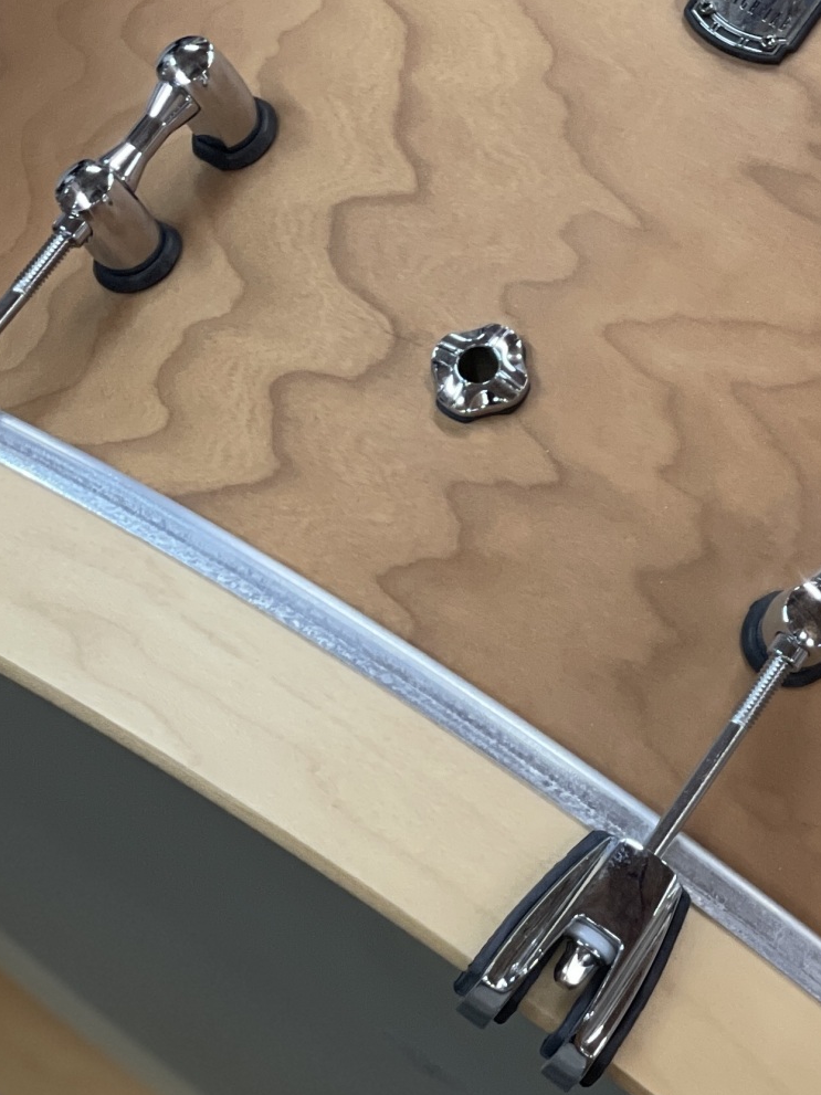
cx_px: 894
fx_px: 4903
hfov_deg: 9.5
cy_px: 135
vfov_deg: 12.7
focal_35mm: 155
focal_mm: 7.5
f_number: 2.2
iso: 200
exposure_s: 1/40
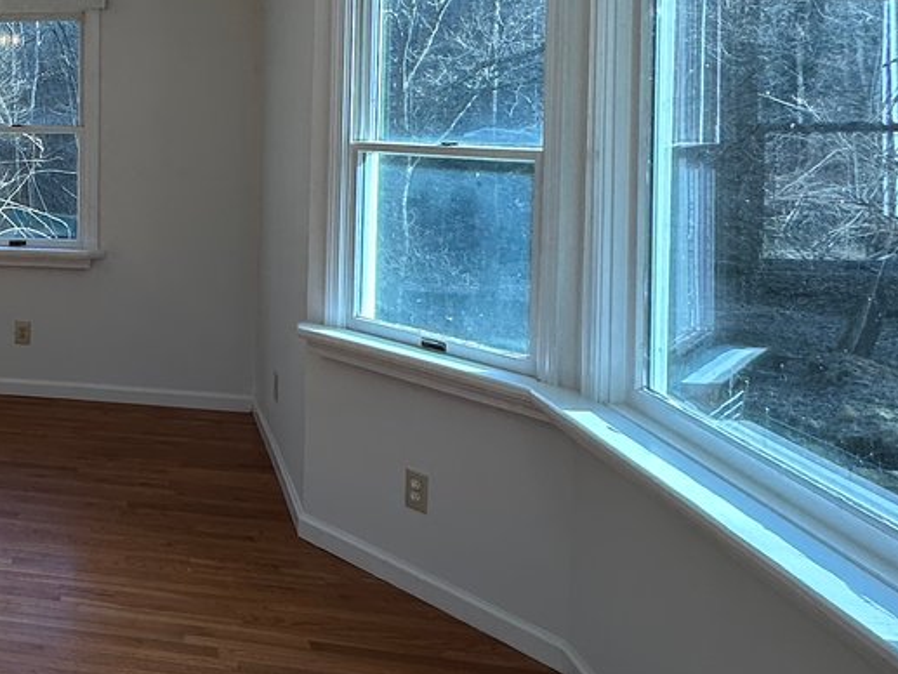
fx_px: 1064
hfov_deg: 36.8
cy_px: 138
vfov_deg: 34.1
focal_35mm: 41
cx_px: -138
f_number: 2.2
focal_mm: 2.22
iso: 40
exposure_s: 1/167
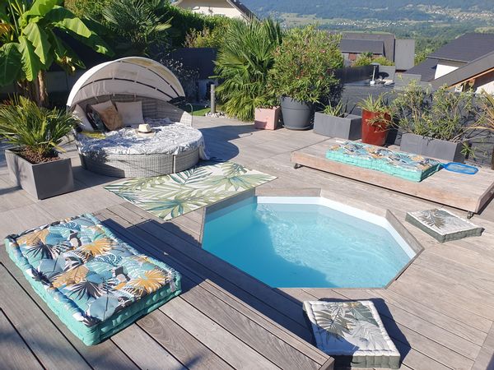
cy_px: 185
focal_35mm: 26
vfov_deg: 53.1
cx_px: 247
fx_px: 371
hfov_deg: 67.3
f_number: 2.4
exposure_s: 1/1548
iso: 50
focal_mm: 4.32
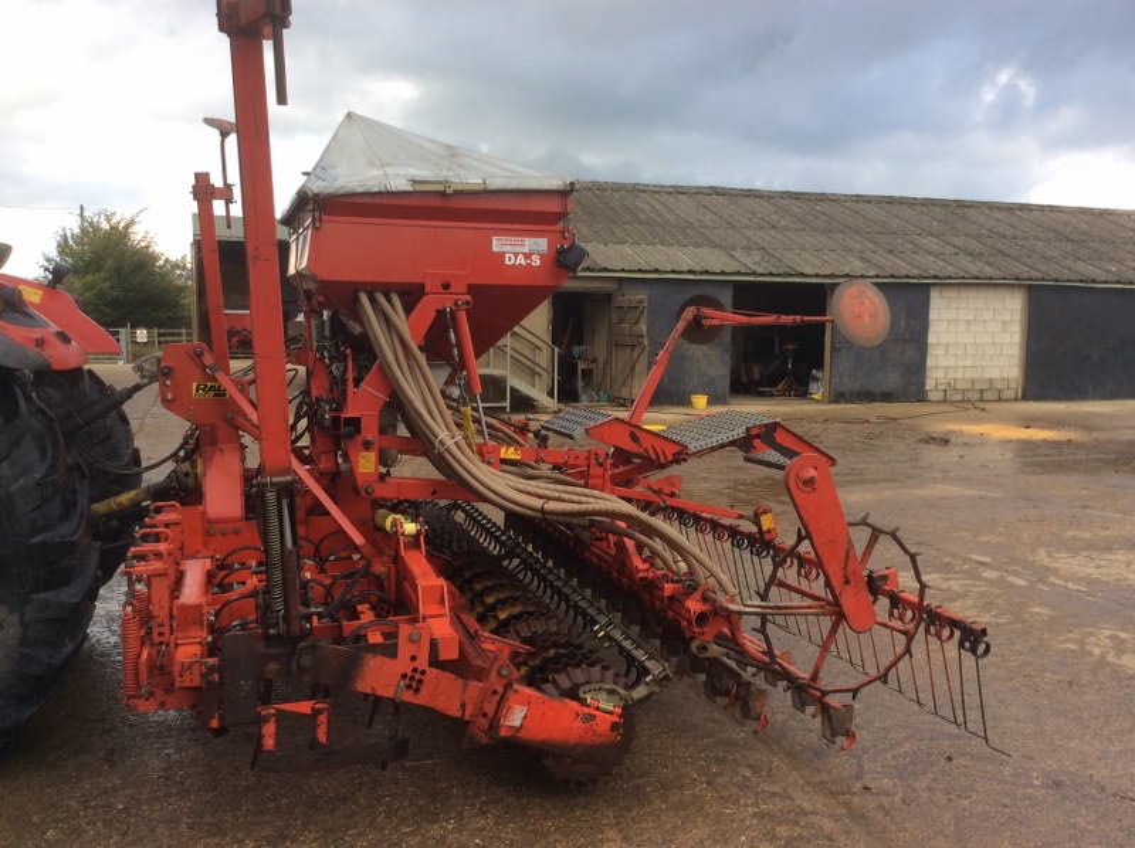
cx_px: 568
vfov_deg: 44.1
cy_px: 424
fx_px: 1048
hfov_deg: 56.9
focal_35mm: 32
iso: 32
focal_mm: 3.3
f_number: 2.4
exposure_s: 1/260
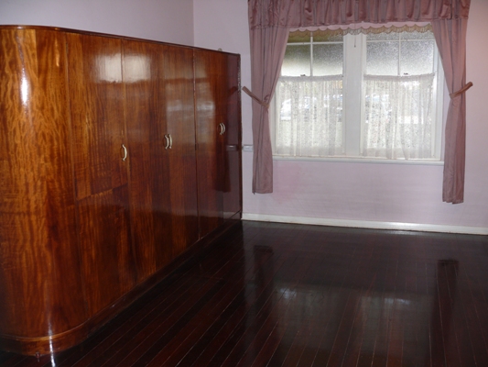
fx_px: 494
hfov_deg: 52.6
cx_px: 244
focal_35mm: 35
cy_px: 184
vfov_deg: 40.7
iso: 125
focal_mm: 7.4
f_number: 2.8
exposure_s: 1/30
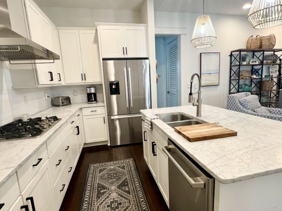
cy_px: 112
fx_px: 114
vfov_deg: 85.6
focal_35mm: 14
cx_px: 146
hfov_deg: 102.0
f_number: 1.8
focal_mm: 1.57
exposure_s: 1/60
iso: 200
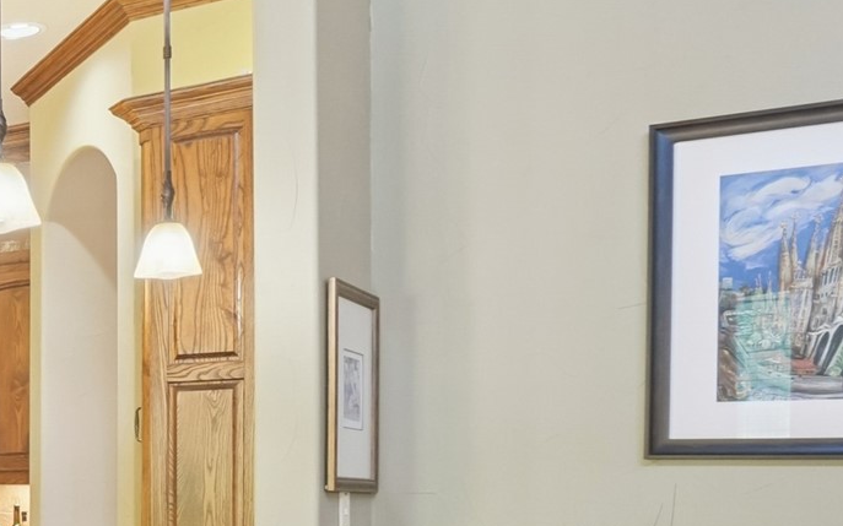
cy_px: 488
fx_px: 1332
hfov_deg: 26.8
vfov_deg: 21.8
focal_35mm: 58
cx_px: -369
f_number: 8
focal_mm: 12
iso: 400
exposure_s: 1/5
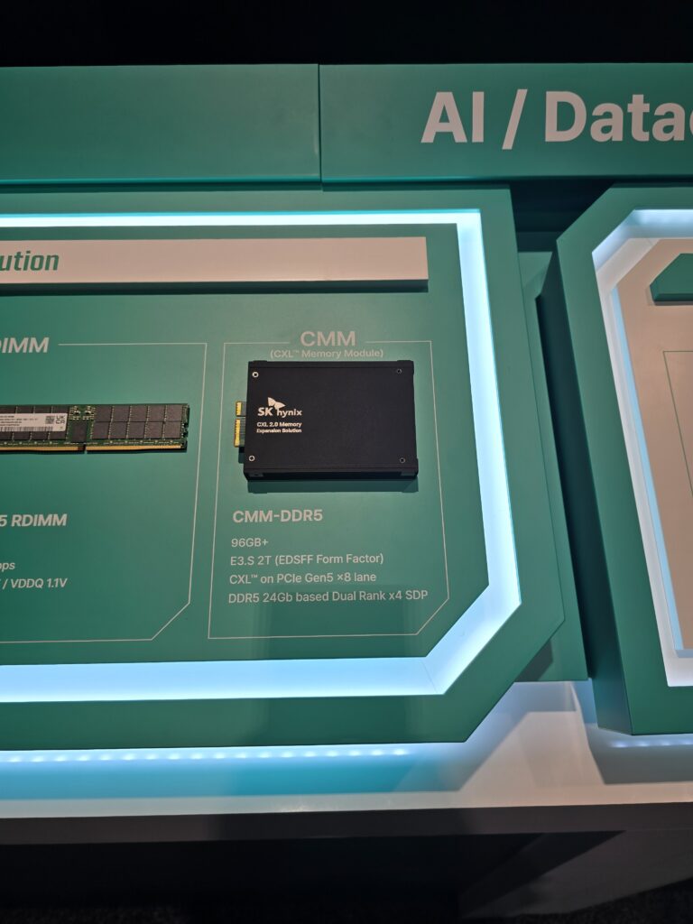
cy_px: 462
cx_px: 346
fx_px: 614
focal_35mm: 23
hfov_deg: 58.9
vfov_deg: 73.9
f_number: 1.7
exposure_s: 1/83
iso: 12
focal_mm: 6.3
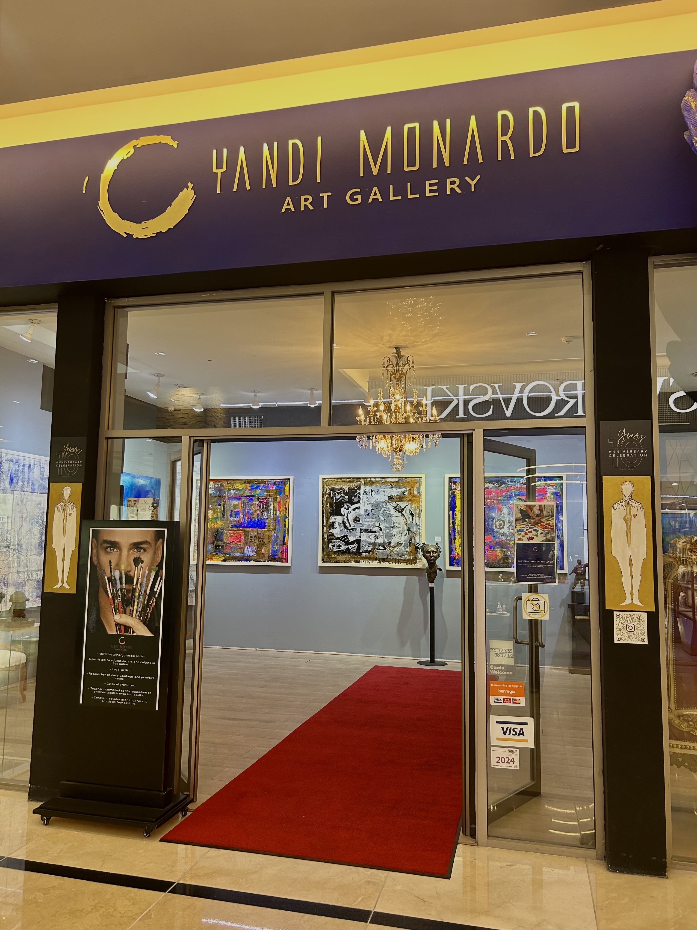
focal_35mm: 26
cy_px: 465
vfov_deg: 67.3
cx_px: 348
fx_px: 698
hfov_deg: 53.1
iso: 125
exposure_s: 1/120
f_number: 1.5
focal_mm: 5.7
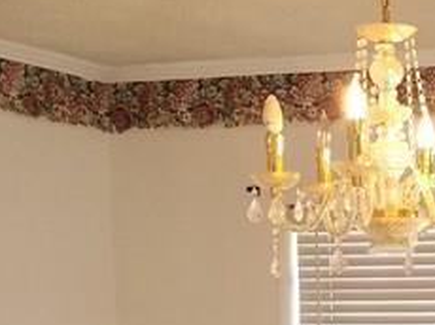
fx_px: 1456
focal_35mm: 116
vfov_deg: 12.0
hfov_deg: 16.2
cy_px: 535
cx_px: 539
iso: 125
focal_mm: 4.25
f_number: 1.7
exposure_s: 1/60
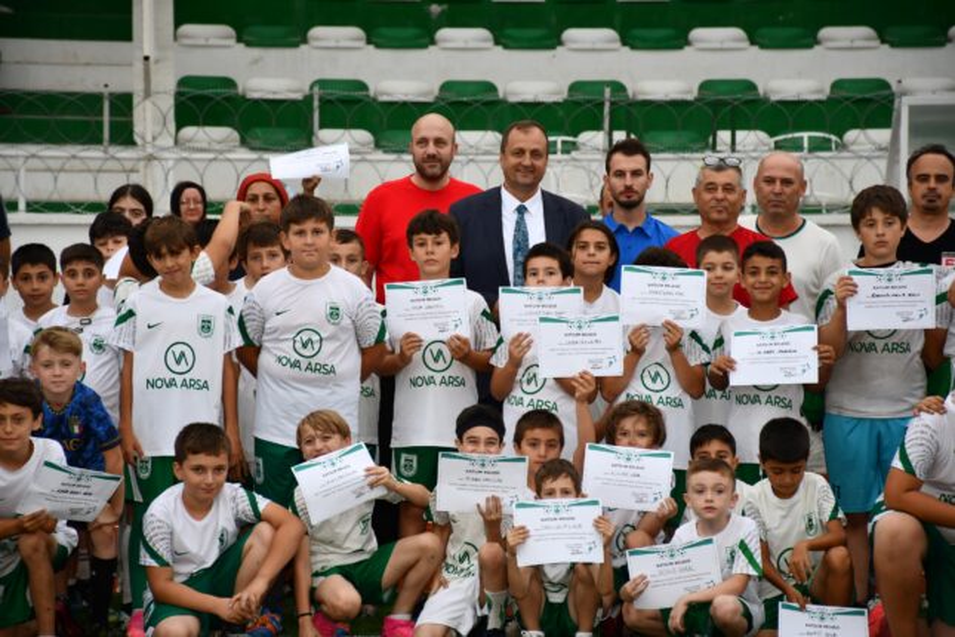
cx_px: 478
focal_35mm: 174
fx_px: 4615
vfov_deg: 7.9
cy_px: 318
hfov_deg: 11.8
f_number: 5.6
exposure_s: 1/60
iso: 250
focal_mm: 116
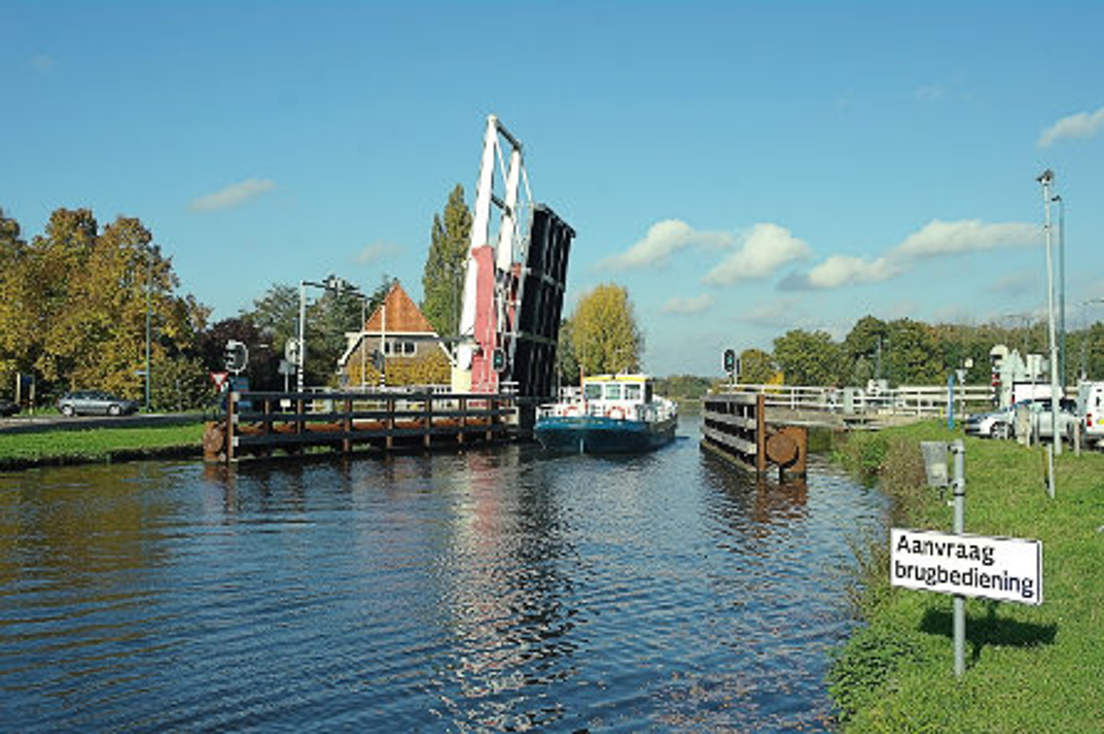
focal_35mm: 41
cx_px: 552
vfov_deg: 32.6
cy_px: 367
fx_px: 1256
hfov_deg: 47.4
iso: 100
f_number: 9
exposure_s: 1/180
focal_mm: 27
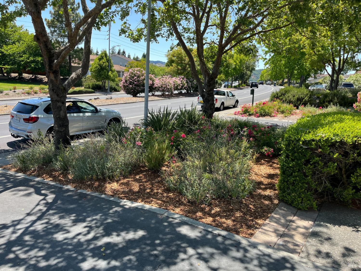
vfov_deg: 53.1
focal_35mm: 26
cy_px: 136
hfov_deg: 67.3
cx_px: 180
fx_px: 271
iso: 50
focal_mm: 5.1
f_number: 1.6
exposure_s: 1/1036
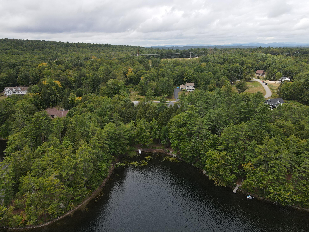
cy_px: 116
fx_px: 214
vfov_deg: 56.8
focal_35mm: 24
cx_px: 154
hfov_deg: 71.6
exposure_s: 1/320
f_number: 2.8
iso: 100
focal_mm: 4.5
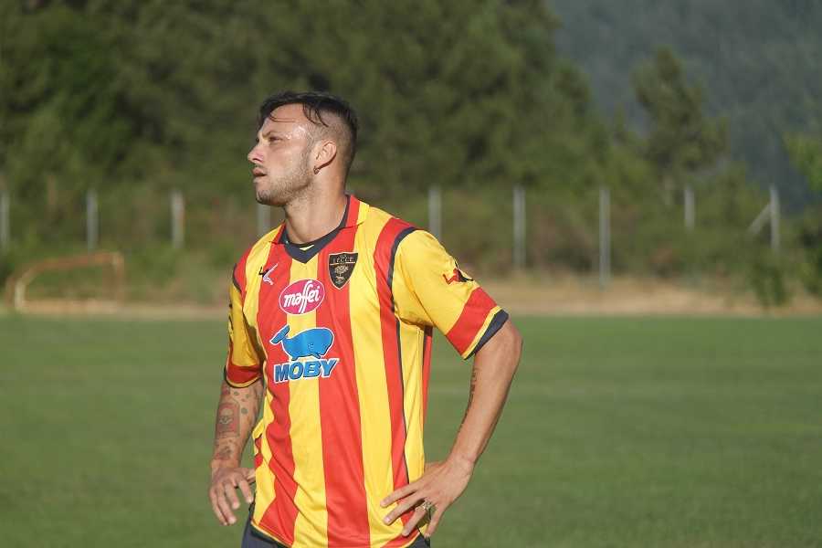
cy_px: 274
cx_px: 411
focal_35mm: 263
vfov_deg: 5.2
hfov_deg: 7.8
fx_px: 6005
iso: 100
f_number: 5.6
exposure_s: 1/400
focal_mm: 171
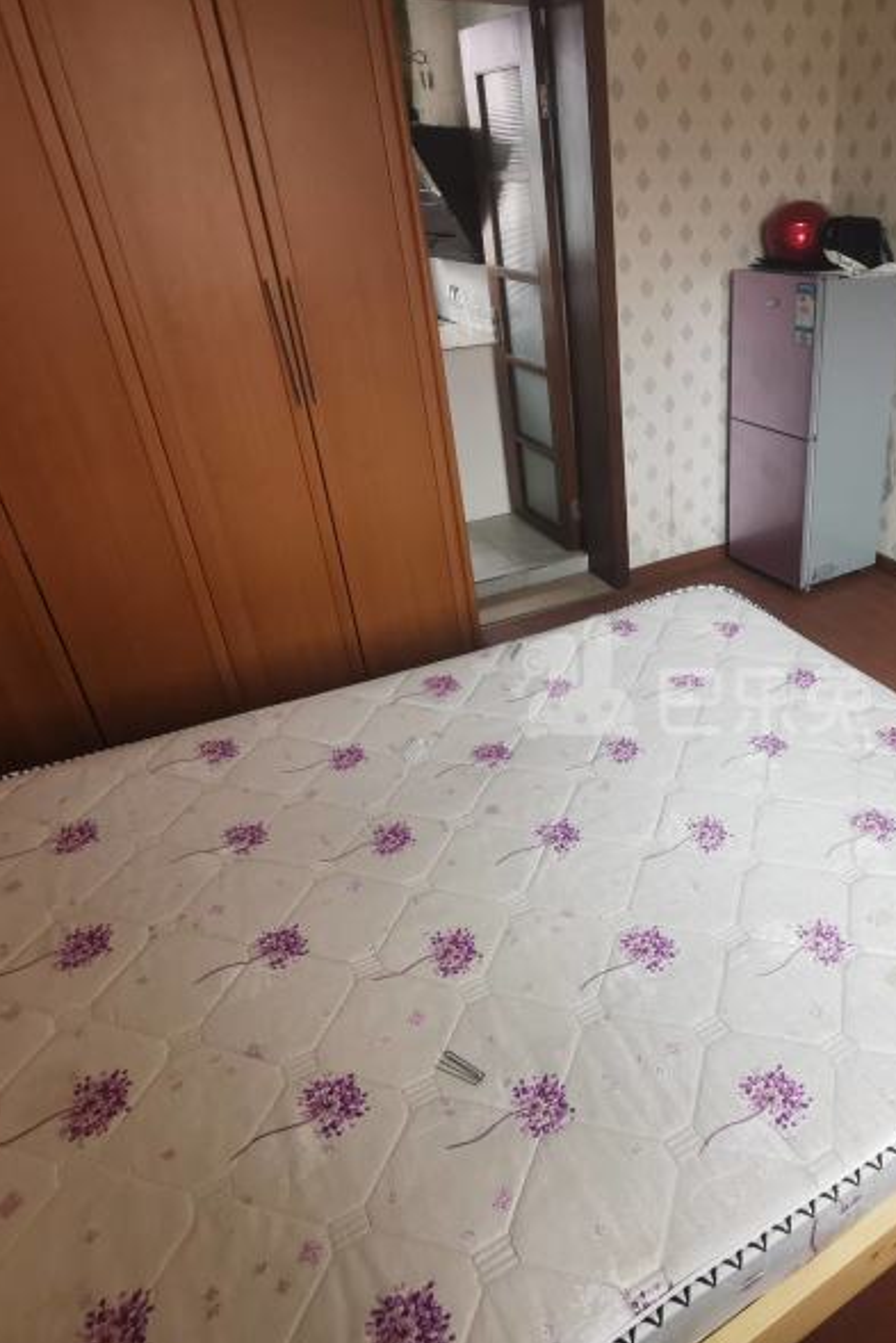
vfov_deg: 73.7
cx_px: 693
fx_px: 895
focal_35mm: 24
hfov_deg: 50.5
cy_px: 677
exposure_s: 1/50
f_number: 2.2
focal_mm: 2.26
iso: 100
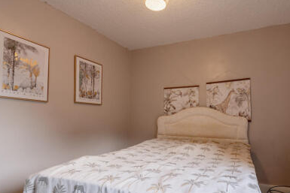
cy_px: 118
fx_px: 169
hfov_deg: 80.5
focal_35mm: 21
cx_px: 169
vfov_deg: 59.0
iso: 400
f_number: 8
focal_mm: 17
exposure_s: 1/8
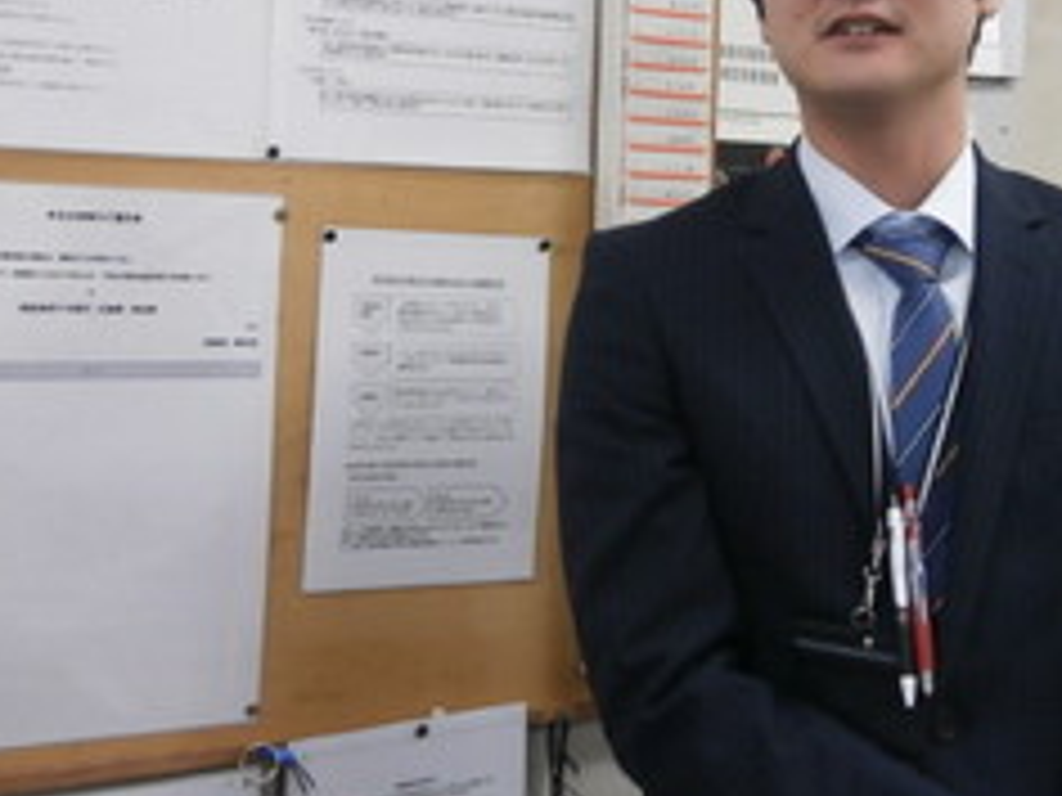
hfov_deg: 31.3
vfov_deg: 23.7
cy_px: 184
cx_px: 738
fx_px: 1871
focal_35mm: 61
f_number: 3.1
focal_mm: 6.4
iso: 200
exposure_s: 1/40
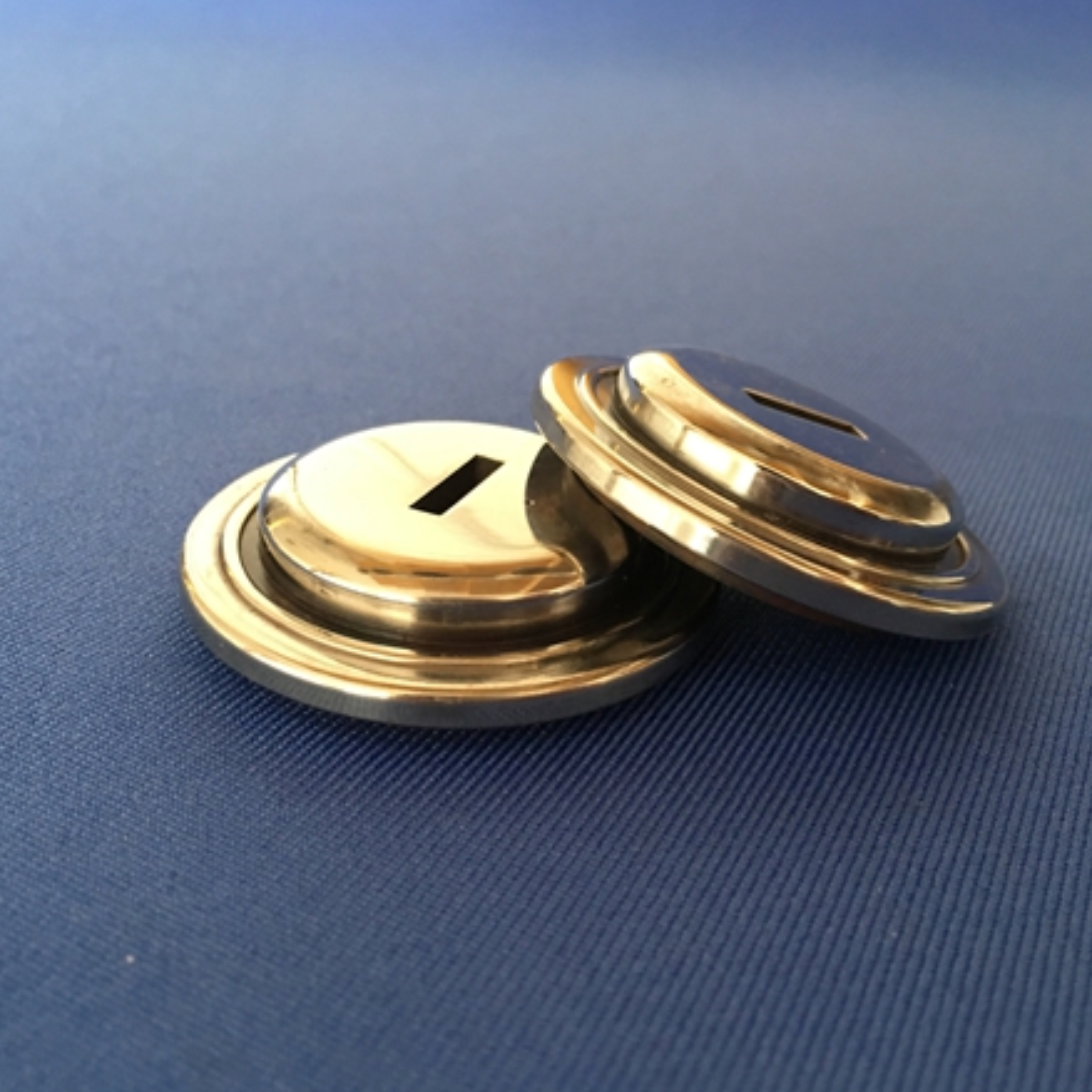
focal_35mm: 35
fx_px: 1249
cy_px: 540
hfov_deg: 47.2
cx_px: 575
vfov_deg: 47.2
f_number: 2.2
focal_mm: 4.15
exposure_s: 1/17
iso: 125
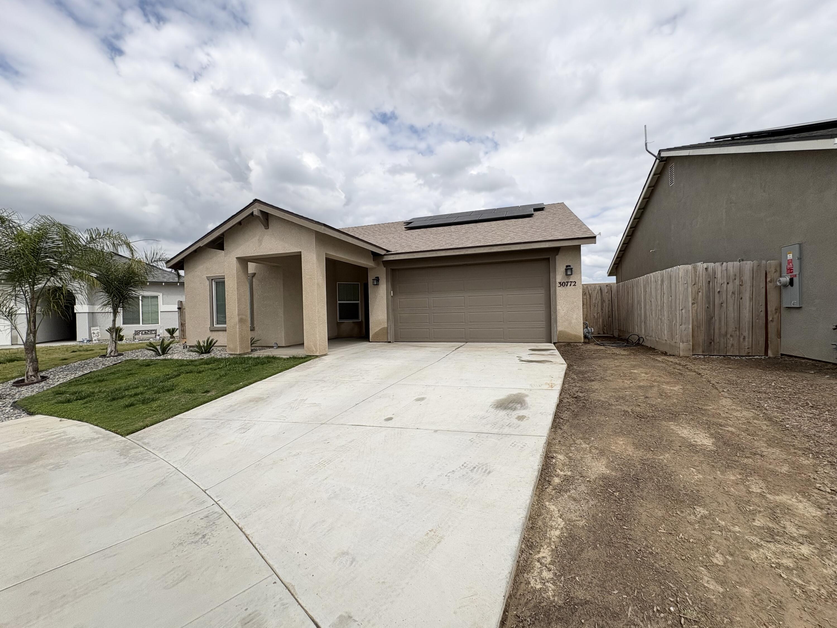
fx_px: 339
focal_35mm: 14
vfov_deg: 85.7
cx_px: 418
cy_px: 314
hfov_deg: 102.1
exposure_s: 1/2770
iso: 50
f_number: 2.2
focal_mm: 2.22
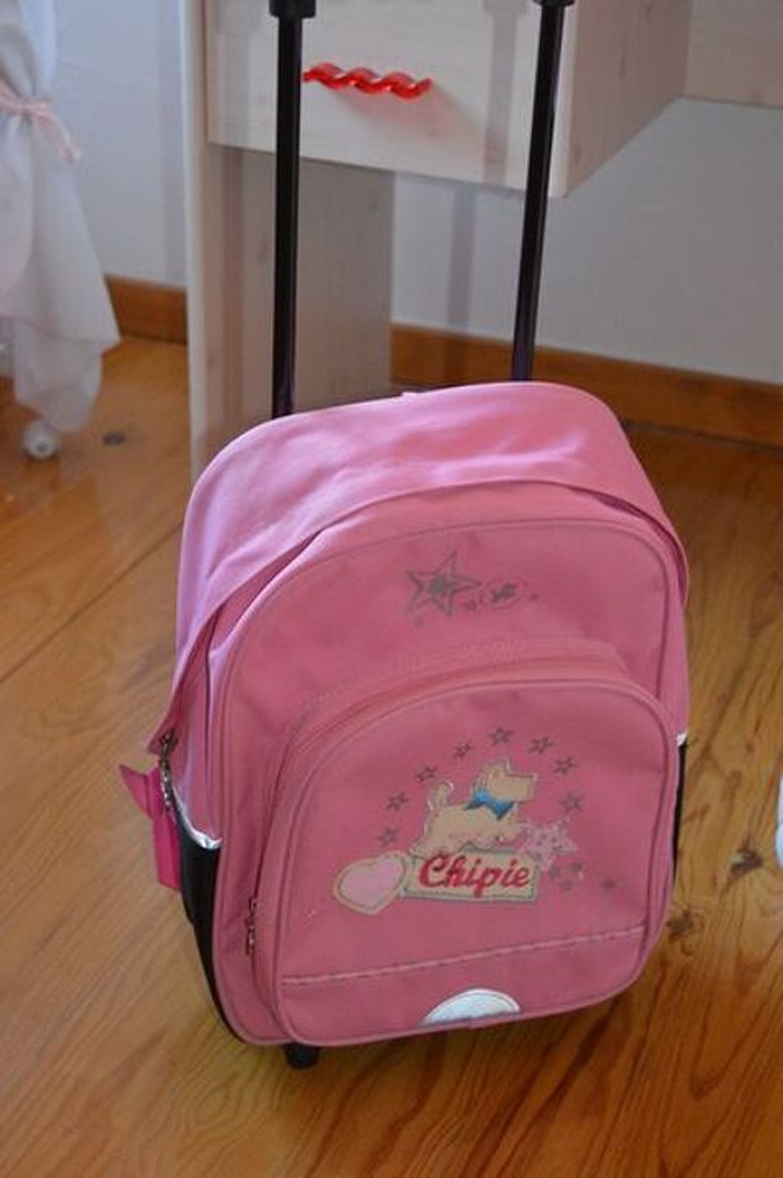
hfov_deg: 23.7
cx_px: 392
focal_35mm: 57
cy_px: 589
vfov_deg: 35.1
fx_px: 1863
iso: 3200
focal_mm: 38
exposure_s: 1/60
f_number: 4.8
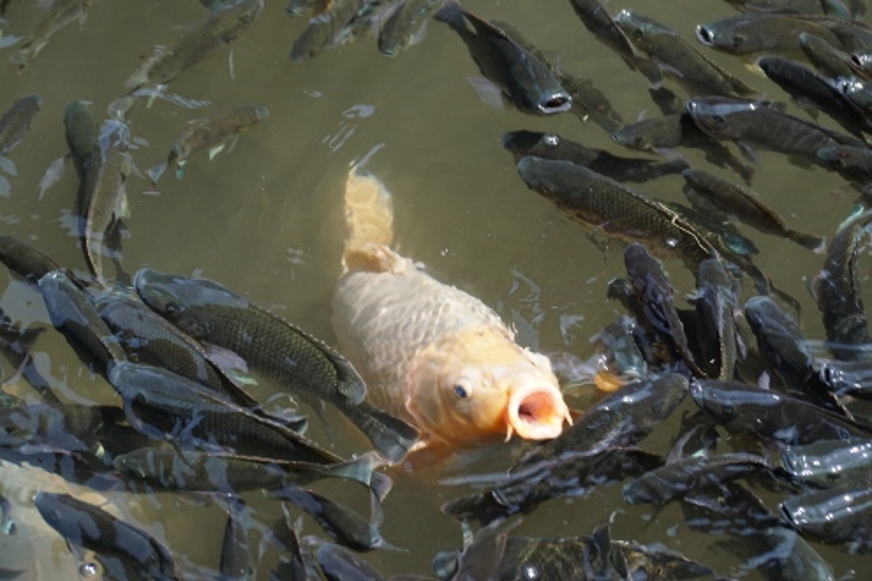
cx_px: 436
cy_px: 290
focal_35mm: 112
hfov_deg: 18.2
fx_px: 2725
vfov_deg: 12.2
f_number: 5.6
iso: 100
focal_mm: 75
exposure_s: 1/160
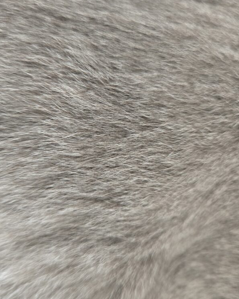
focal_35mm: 31
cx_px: 116
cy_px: 145
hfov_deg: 47.1
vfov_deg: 57.2
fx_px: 274
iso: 1000
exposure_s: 1/100
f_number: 1.8
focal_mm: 5.4
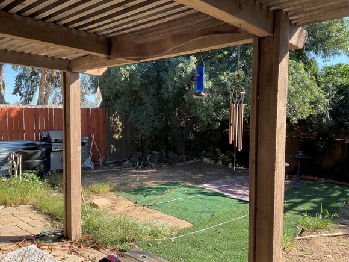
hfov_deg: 56.7
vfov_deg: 44.2
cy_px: 136
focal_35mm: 32
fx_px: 323
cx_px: 158
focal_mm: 3
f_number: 1.8
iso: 16
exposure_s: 1/403
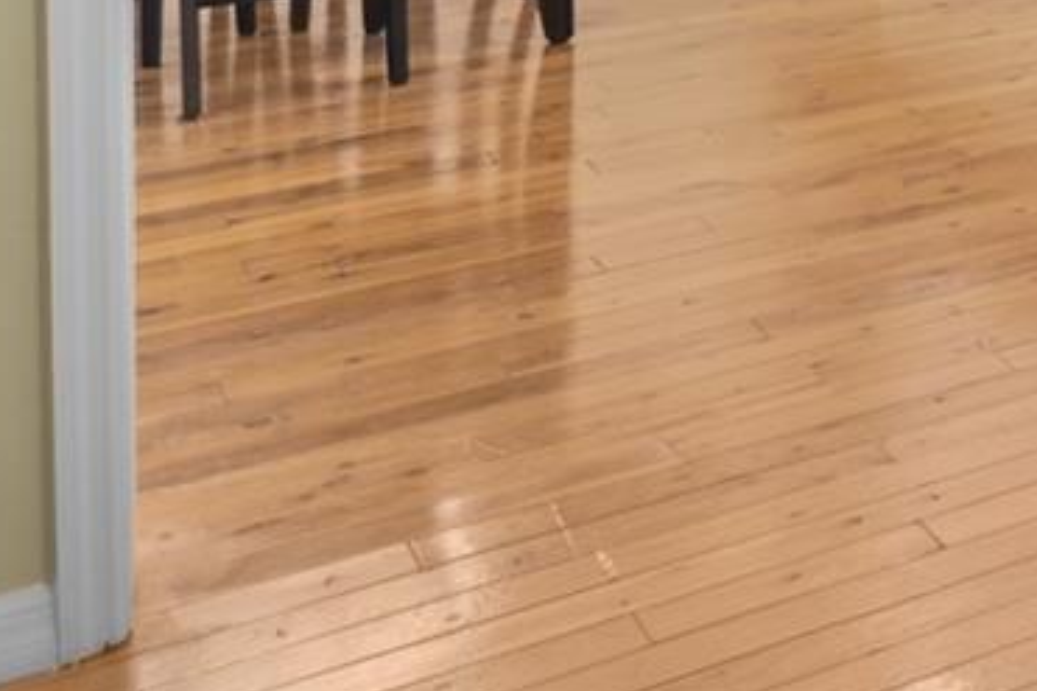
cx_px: 1797
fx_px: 1987
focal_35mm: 69
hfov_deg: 21.2
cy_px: -532
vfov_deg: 16.6
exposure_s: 1
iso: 100
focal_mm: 11
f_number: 2.8
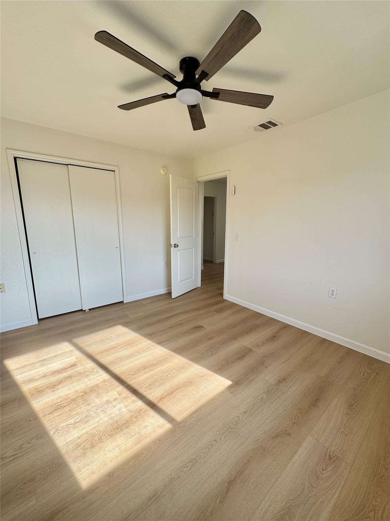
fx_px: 210
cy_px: 260
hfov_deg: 85.7
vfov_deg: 102.1
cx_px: 195
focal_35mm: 14
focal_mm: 2.22
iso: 40
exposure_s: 1/166
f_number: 2.2
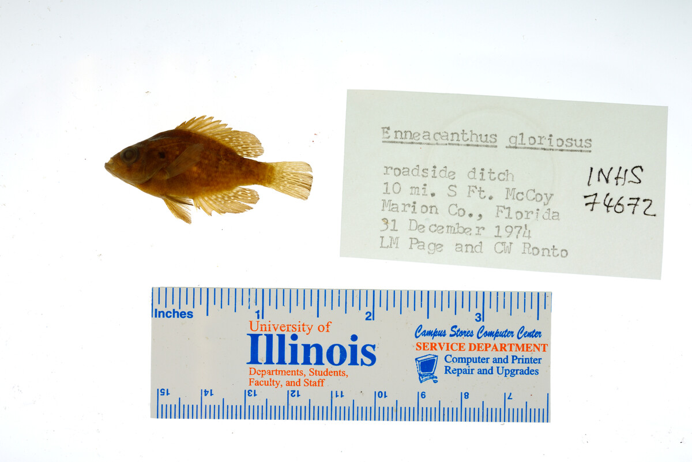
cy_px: 231
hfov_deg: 33.4
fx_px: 1154
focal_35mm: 60
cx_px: 346
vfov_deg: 22.6
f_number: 10
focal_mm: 60
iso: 100
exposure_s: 1/200
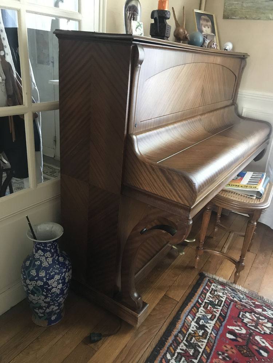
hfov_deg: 49.7
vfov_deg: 63.4
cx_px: 136
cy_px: 182
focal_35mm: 28
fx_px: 294
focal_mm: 3.99
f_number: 1.8
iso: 80
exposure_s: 1/8
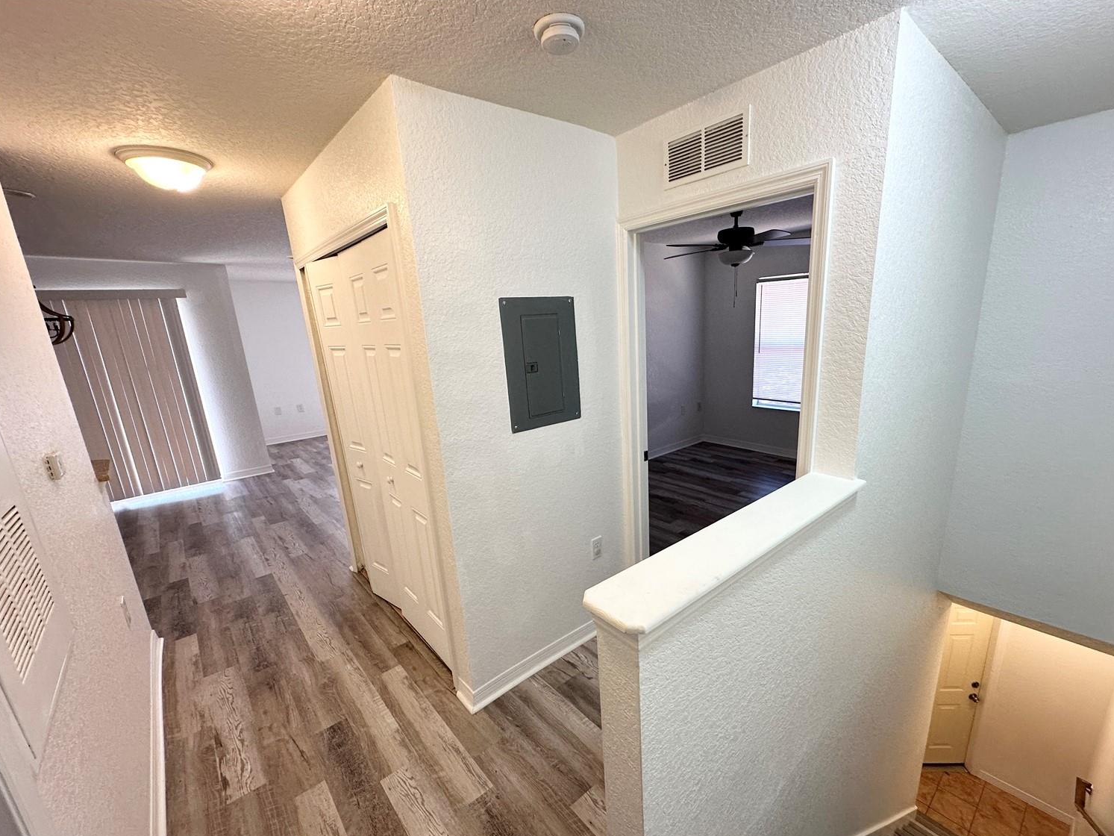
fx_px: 483
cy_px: 446
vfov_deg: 81.6
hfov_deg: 98.0
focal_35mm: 15
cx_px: 592
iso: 160
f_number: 2.2
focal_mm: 2.22
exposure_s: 1/120
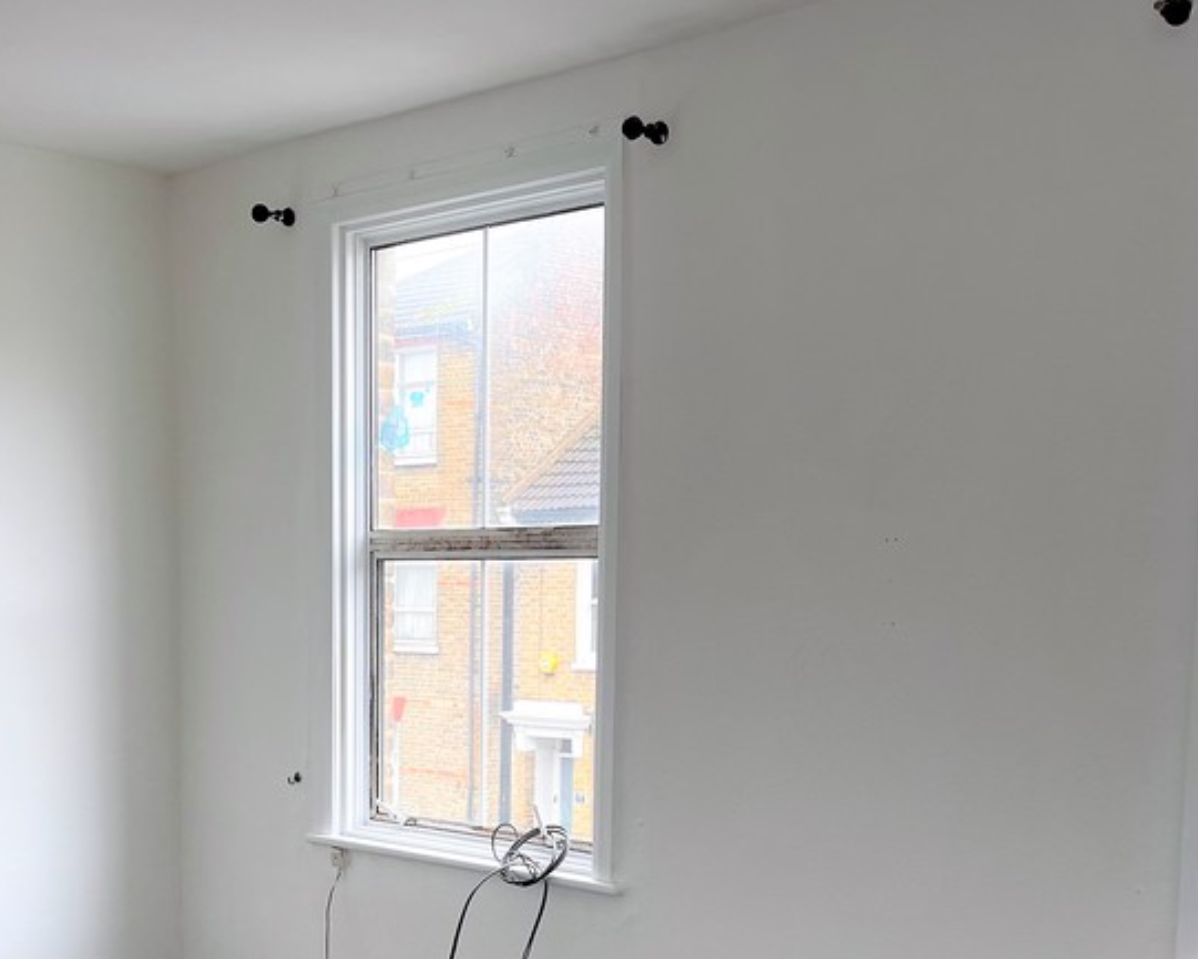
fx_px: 1702
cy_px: 800
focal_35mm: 48
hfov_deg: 38.2
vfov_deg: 30.5
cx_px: 361
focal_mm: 5.1
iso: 64
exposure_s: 1/121
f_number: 1.6
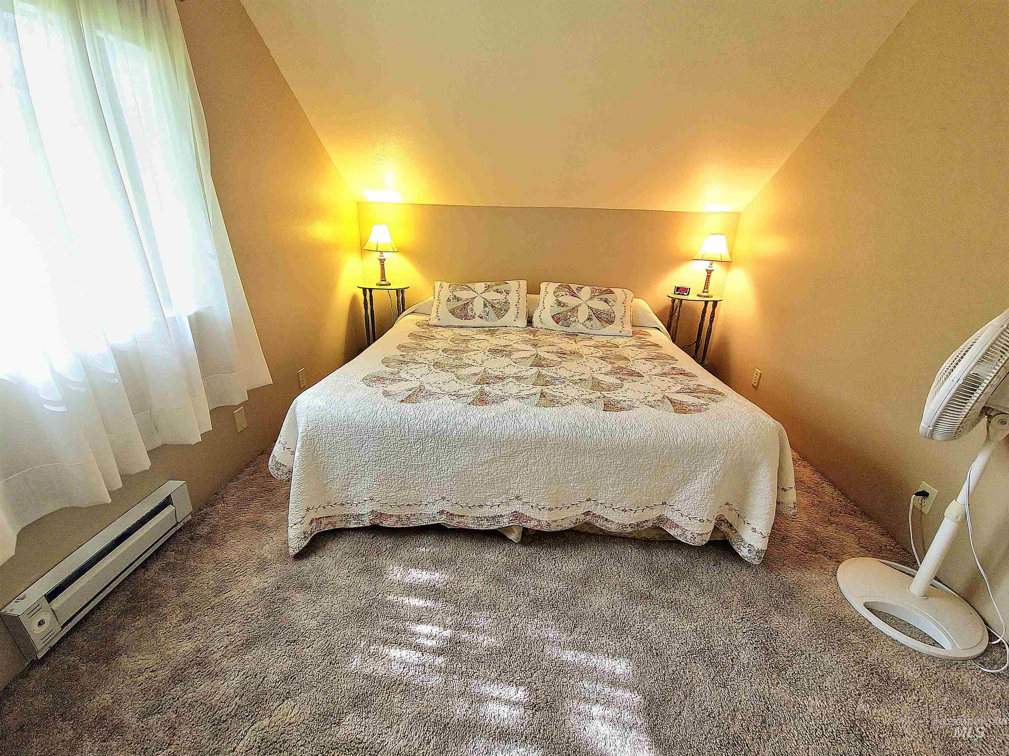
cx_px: 504
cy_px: 378
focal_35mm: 13
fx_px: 379
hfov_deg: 106.2
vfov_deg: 89.9
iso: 250
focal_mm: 2.2
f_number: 2.2
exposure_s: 1/60.2
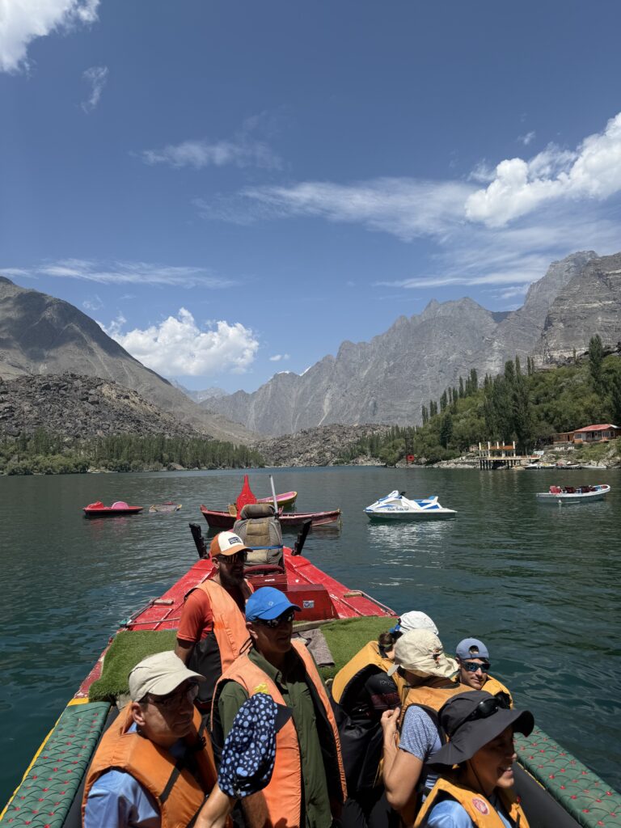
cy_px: 414
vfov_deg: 71.6
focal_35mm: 24
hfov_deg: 56.8
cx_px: 310
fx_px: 574
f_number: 1.78
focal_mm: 6.76
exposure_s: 1/4975
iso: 80
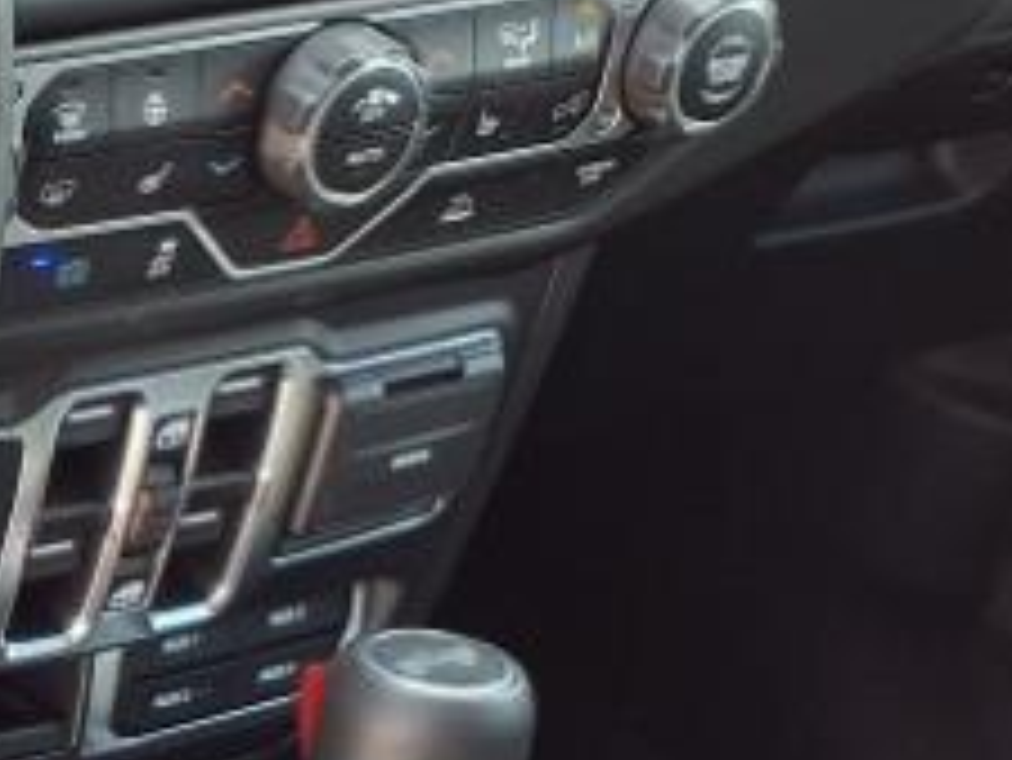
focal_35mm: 123
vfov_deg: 12.0
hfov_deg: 14.6
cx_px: -612
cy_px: 702
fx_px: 3598
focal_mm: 3.58
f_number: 1.9
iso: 40
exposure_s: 1/120
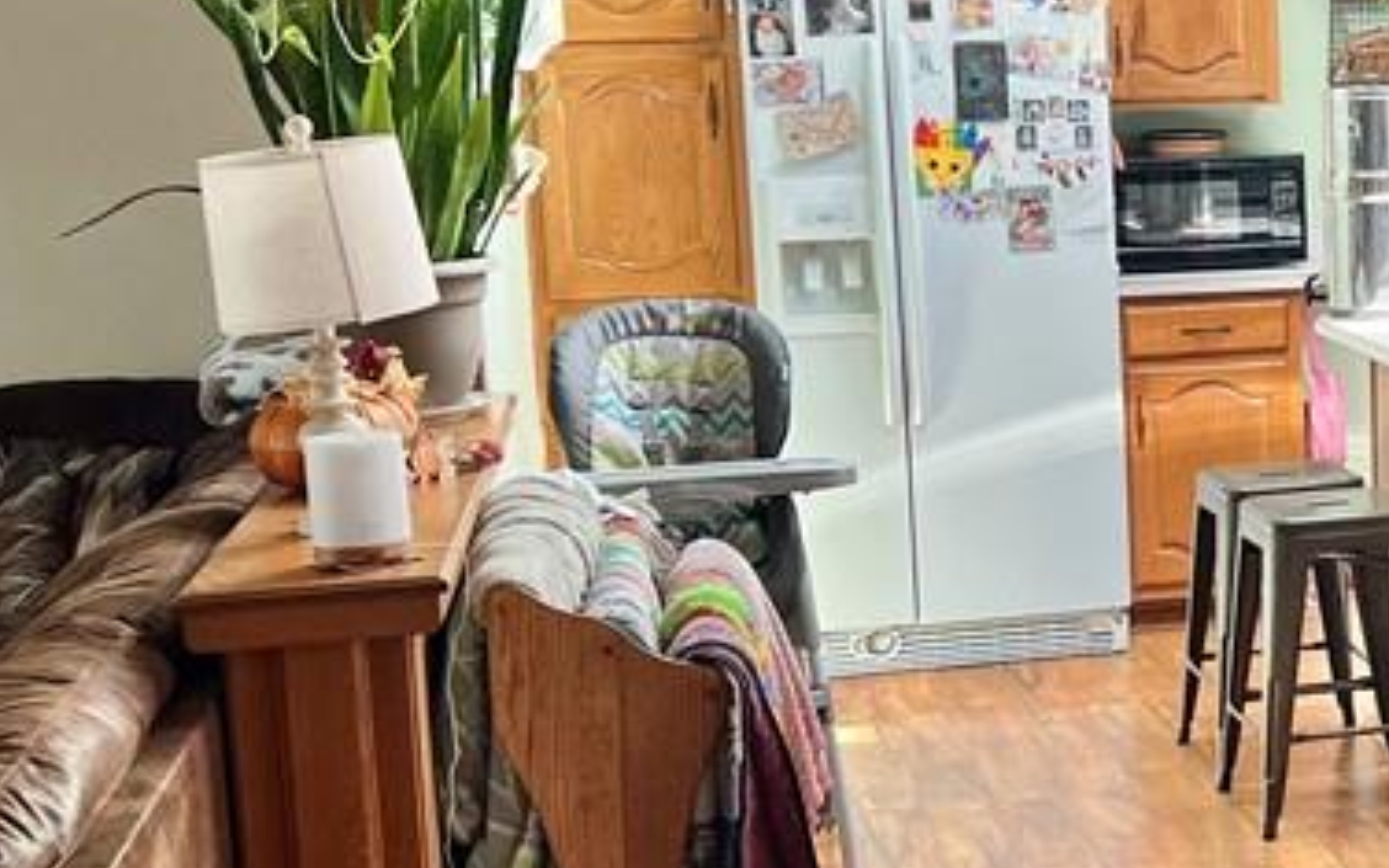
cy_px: 395
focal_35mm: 75
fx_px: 2839
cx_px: 1526
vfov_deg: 17.4
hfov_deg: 25.5
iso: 125
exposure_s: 1/120
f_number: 1.5
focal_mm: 5.7
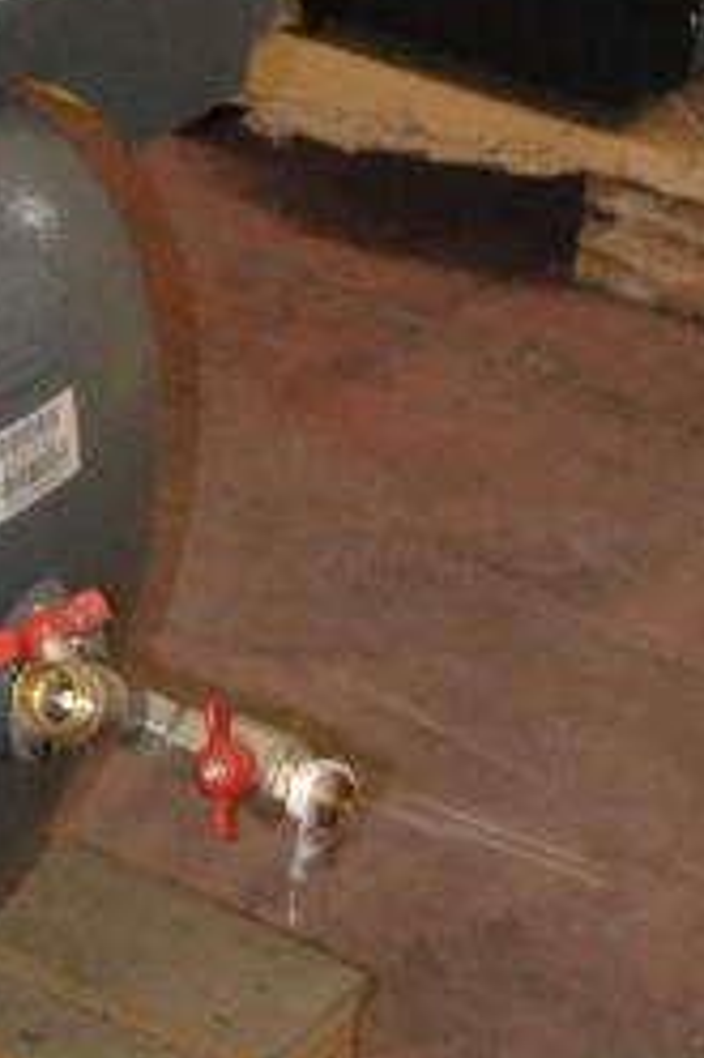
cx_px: -990
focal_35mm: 160
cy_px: -508
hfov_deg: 7.9
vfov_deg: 12.3
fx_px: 4700
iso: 3200
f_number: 4
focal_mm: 22
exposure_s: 1/60
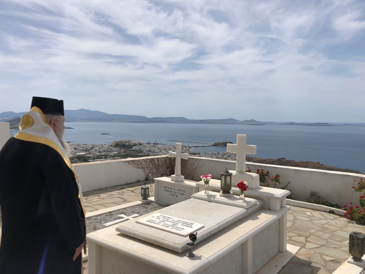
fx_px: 306
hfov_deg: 61.6
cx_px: 177
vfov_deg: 48.2
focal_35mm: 29
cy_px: 133
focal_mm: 4
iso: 20
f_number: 1.8
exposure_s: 1/5348
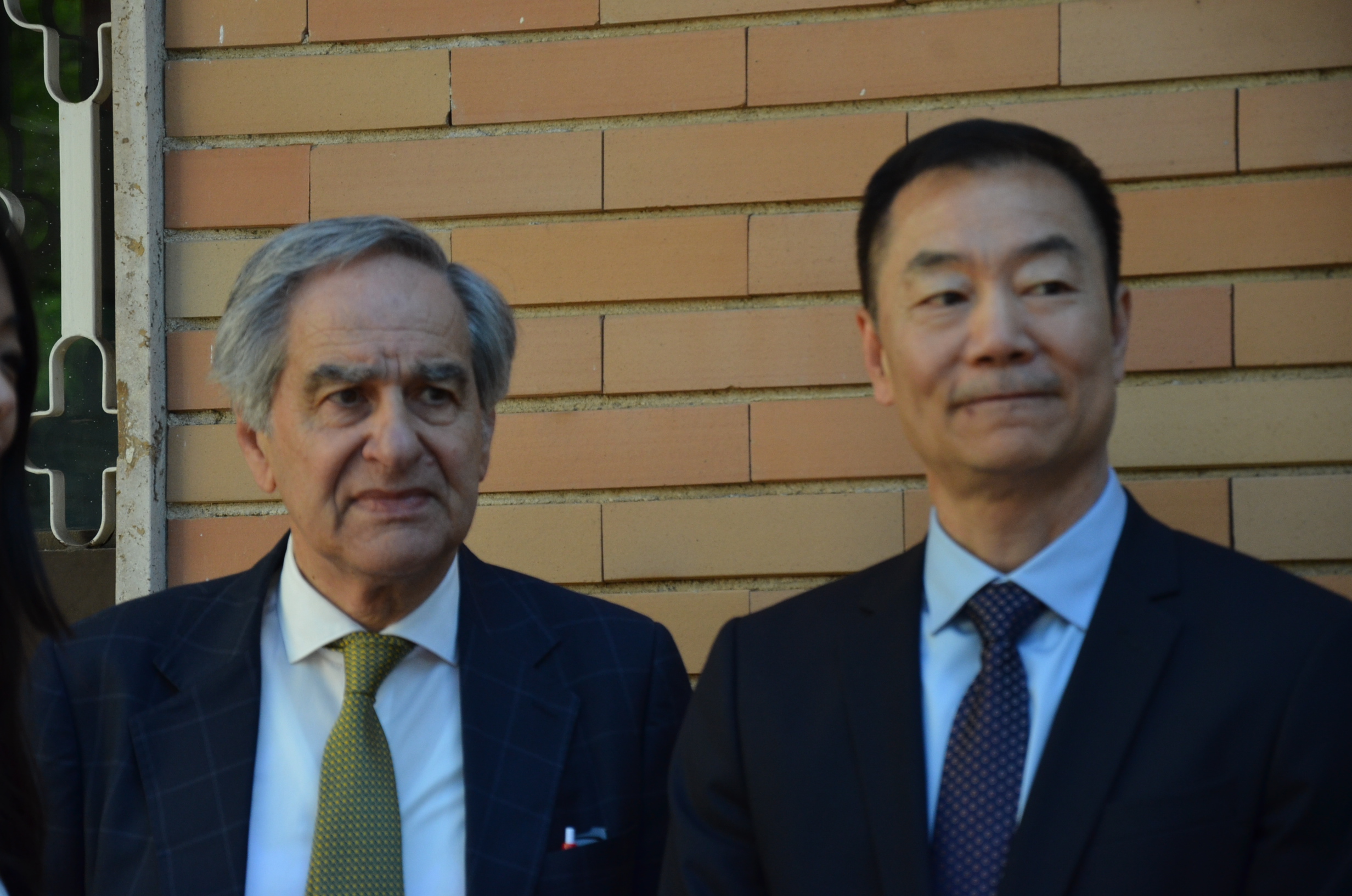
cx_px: 676
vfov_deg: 8.7
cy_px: 448
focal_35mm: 158
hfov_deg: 13.1
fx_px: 5903
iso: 900
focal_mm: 105
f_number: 5.6
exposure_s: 1/500
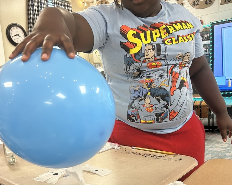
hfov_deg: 50.3
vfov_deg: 40.5
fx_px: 247
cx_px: 111
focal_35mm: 36
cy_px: 126
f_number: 1.5
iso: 125
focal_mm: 5.7
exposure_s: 1/120
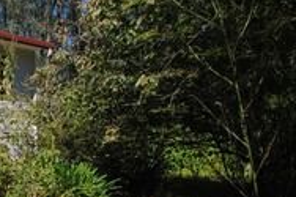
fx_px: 394
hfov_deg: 31.9
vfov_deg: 26.2
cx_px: -85
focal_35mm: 48
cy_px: 209
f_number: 8
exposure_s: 1/250
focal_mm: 10
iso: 100
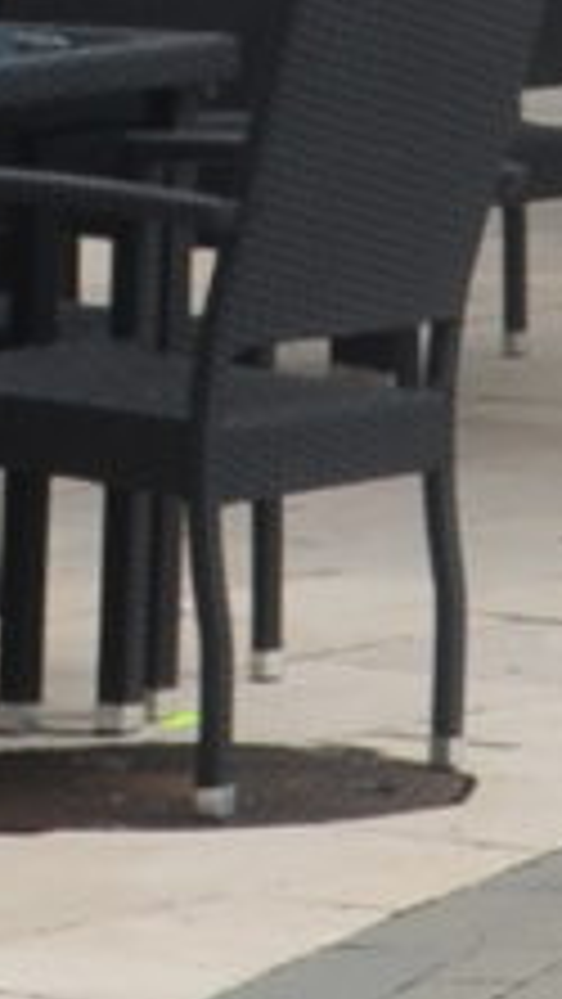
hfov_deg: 2.9
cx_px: 2967
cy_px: -416
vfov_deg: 5.4
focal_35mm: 399
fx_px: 10562
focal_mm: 22
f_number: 8
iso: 100
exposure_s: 1/250
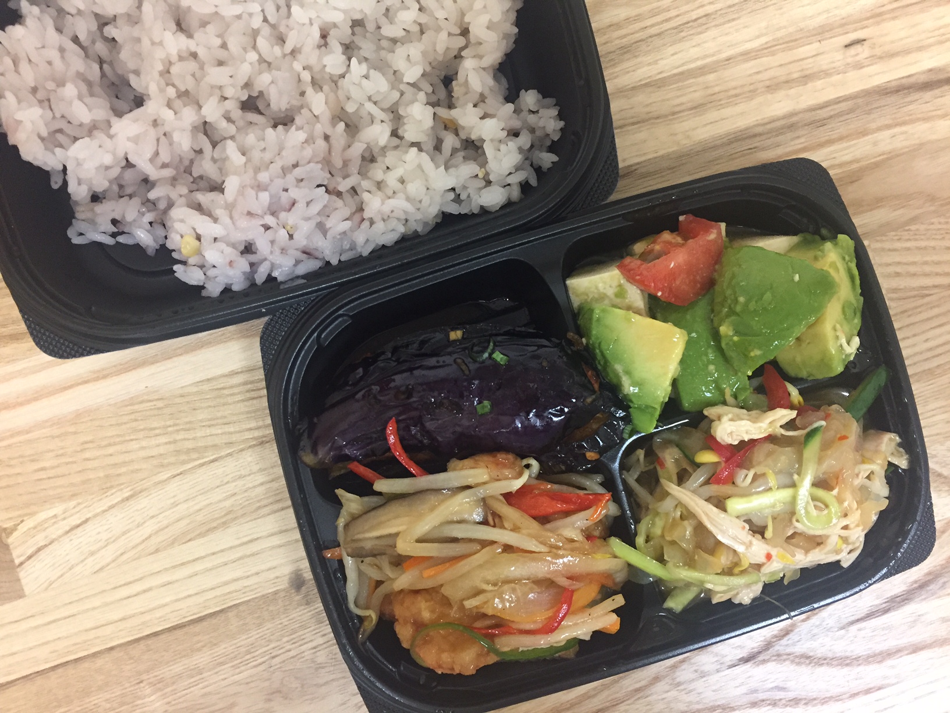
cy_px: 356
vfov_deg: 48.2
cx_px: 475
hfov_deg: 61.7
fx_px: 796
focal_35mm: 29
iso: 200
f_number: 2.2
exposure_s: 1/30
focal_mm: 4.15
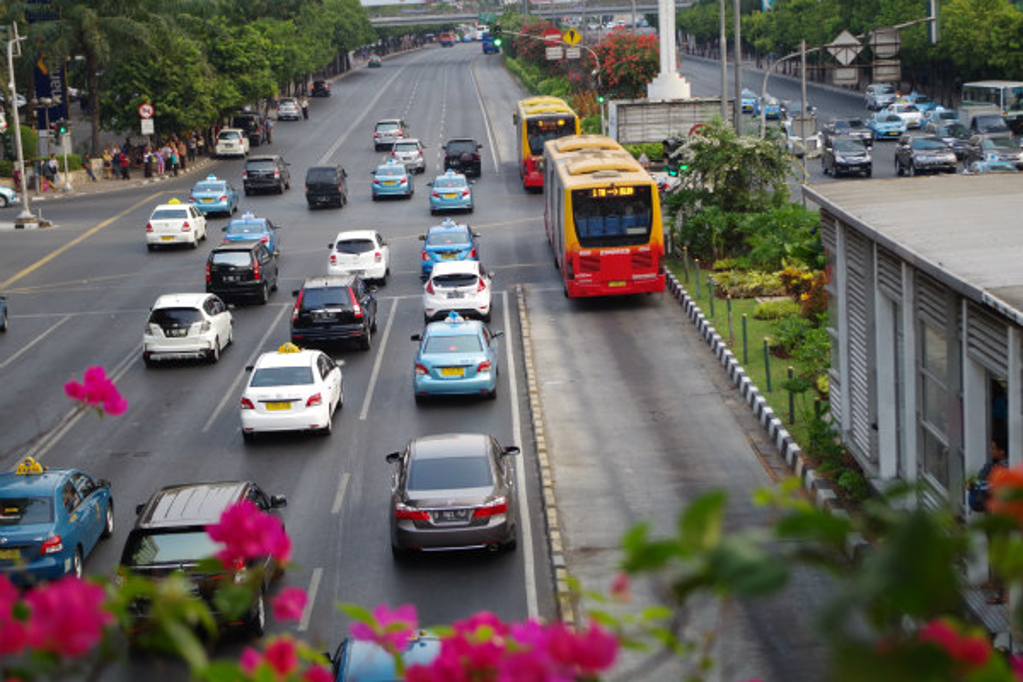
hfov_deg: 28.1
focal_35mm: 72
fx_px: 2046
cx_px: 512
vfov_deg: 18.9
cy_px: 341
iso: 400
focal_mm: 47.5
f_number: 5.6
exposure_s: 1/100
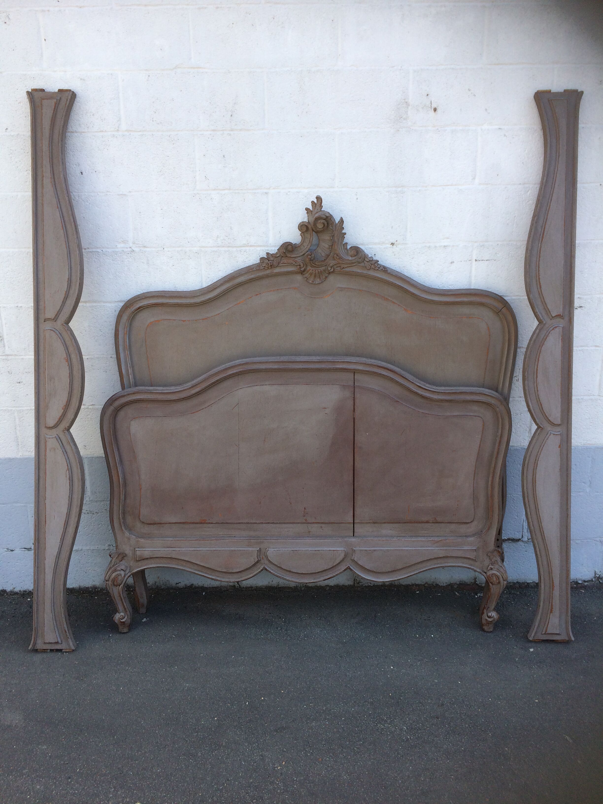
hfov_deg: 48.2
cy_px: 402
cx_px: 302
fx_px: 674
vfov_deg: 61.7
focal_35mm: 29
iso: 32
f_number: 2.2
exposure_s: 1/789
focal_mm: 4.15
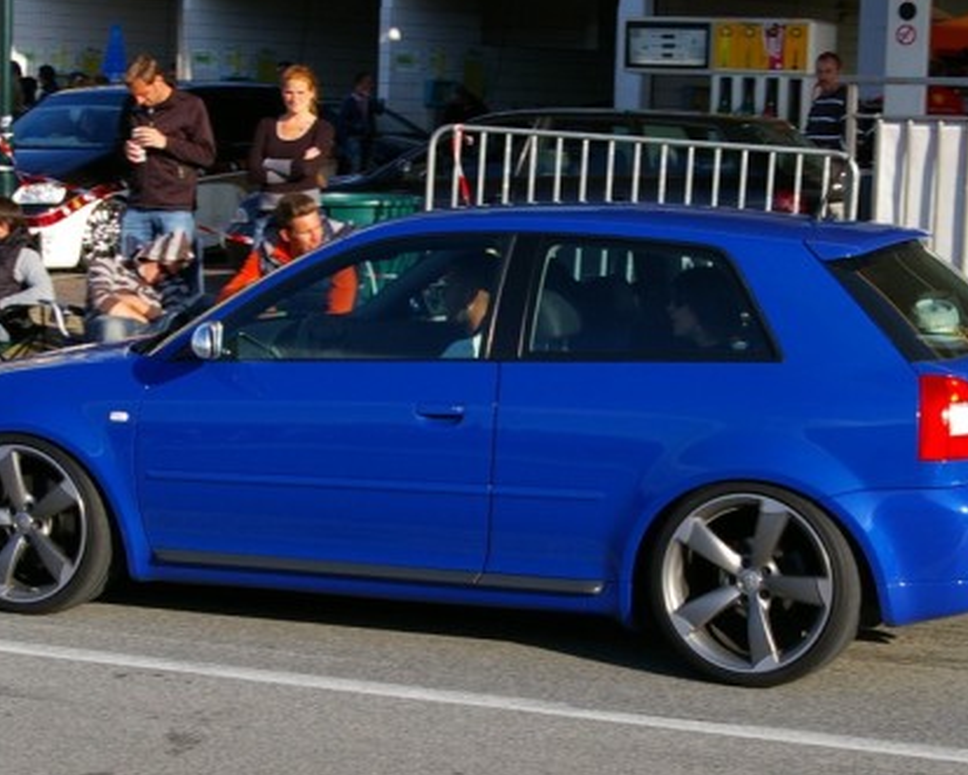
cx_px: 502
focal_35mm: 90
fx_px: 2578
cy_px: 425
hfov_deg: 21.3
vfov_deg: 17.1
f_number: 8
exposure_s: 1/250
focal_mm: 33
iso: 200
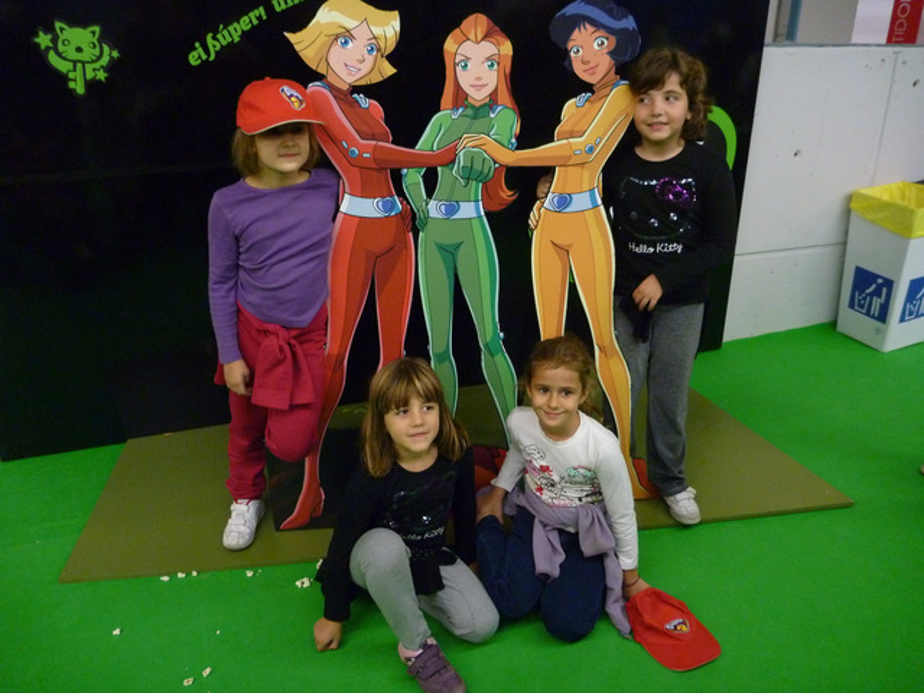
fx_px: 747
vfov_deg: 49.7
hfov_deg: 63.4
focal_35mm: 28
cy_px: 346
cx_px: 462
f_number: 3.3
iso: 400
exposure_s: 1/30
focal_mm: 4.9
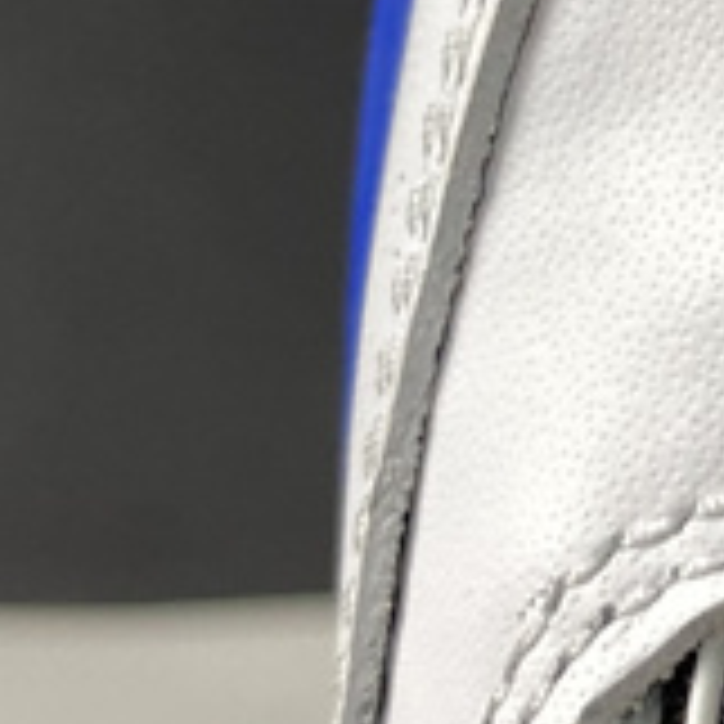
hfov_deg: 11.2
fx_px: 3384
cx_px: 1381
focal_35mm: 143
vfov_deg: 11.9
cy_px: -184
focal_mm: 4.25
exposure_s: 1/100
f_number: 1.8
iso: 64
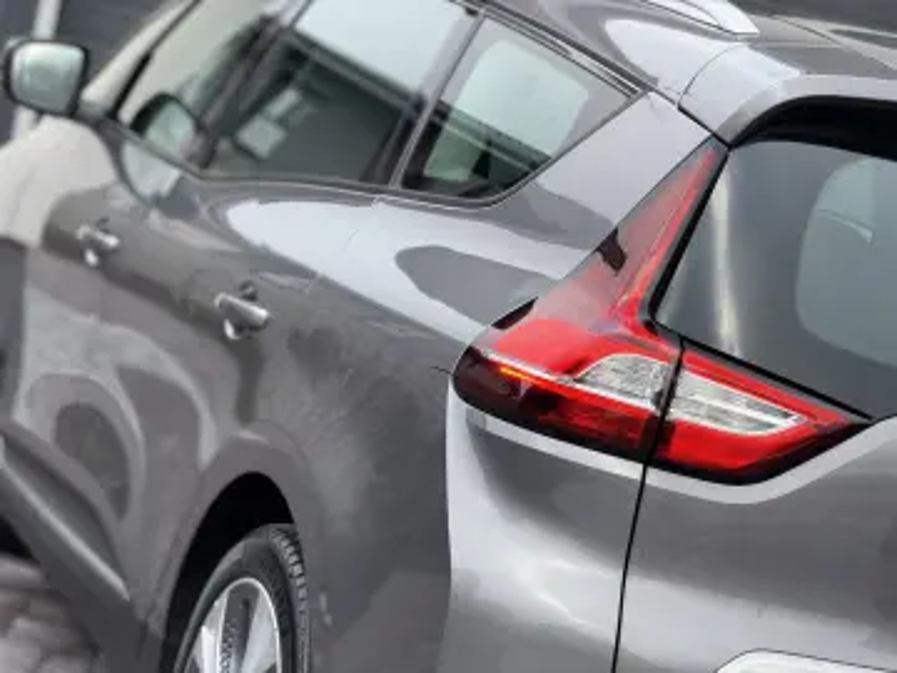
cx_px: 448
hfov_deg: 19.6
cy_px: 336
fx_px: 2591
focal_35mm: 100
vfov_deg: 14.8
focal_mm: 16.89
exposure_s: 1/121
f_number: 2.8
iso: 50
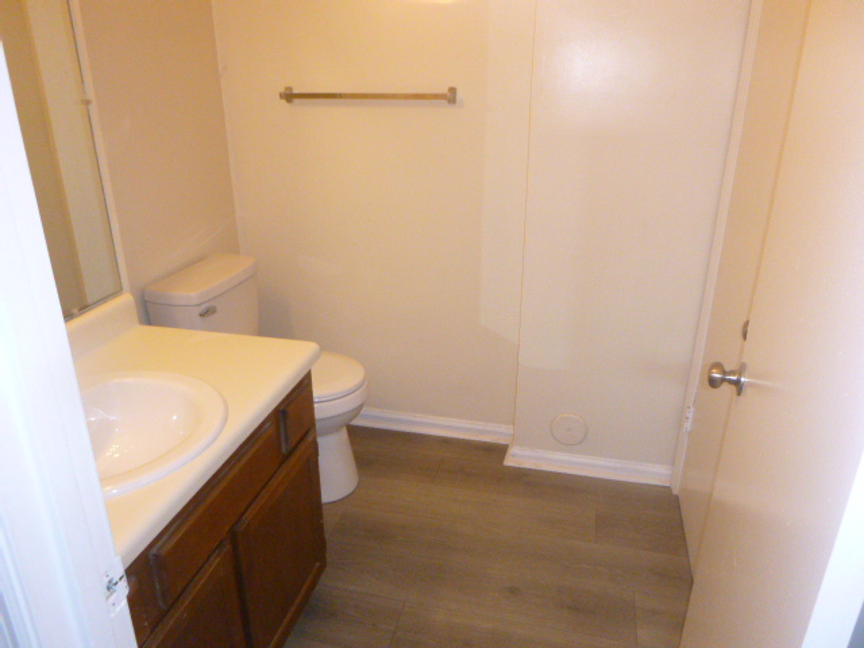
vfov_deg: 54.9
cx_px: 432
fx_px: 624
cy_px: 324
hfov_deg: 69.4
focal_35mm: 25
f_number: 3.9
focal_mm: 4.5
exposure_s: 1/60
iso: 400
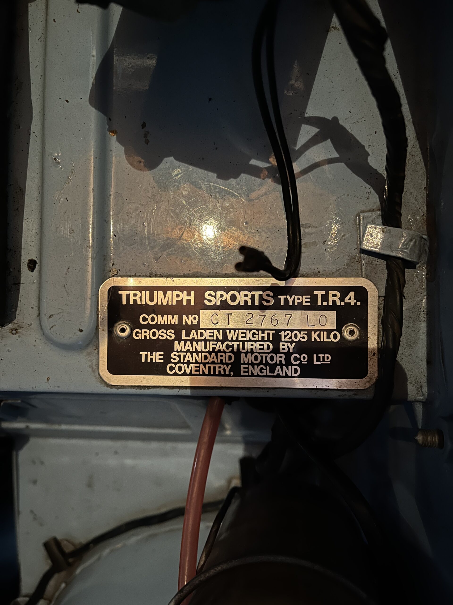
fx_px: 454
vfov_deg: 67.3
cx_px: 226
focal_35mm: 26
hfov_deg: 53.1
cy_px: 302
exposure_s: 1/13
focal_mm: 5.1
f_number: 1.6
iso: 500
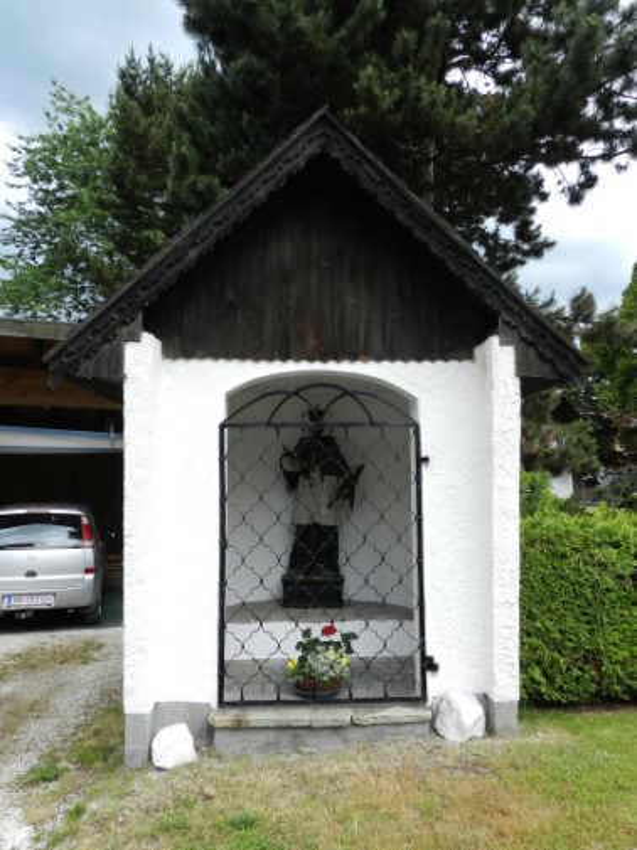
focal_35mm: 23
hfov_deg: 58.8
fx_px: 565
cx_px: 318
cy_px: 425
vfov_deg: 74.0
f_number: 3.4
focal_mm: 4
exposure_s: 1/250
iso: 160
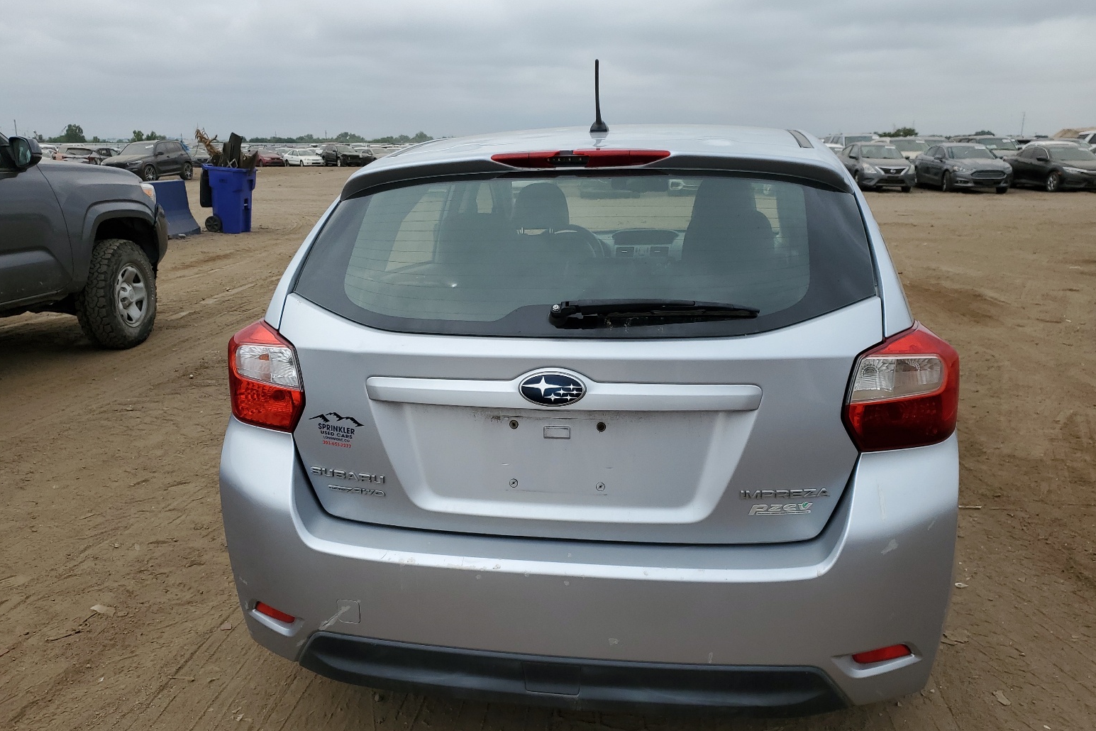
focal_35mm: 28
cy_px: 422
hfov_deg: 65.5
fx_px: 852
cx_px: 560
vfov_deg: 46.2
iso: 50
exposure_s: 1/2500
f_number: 1.5
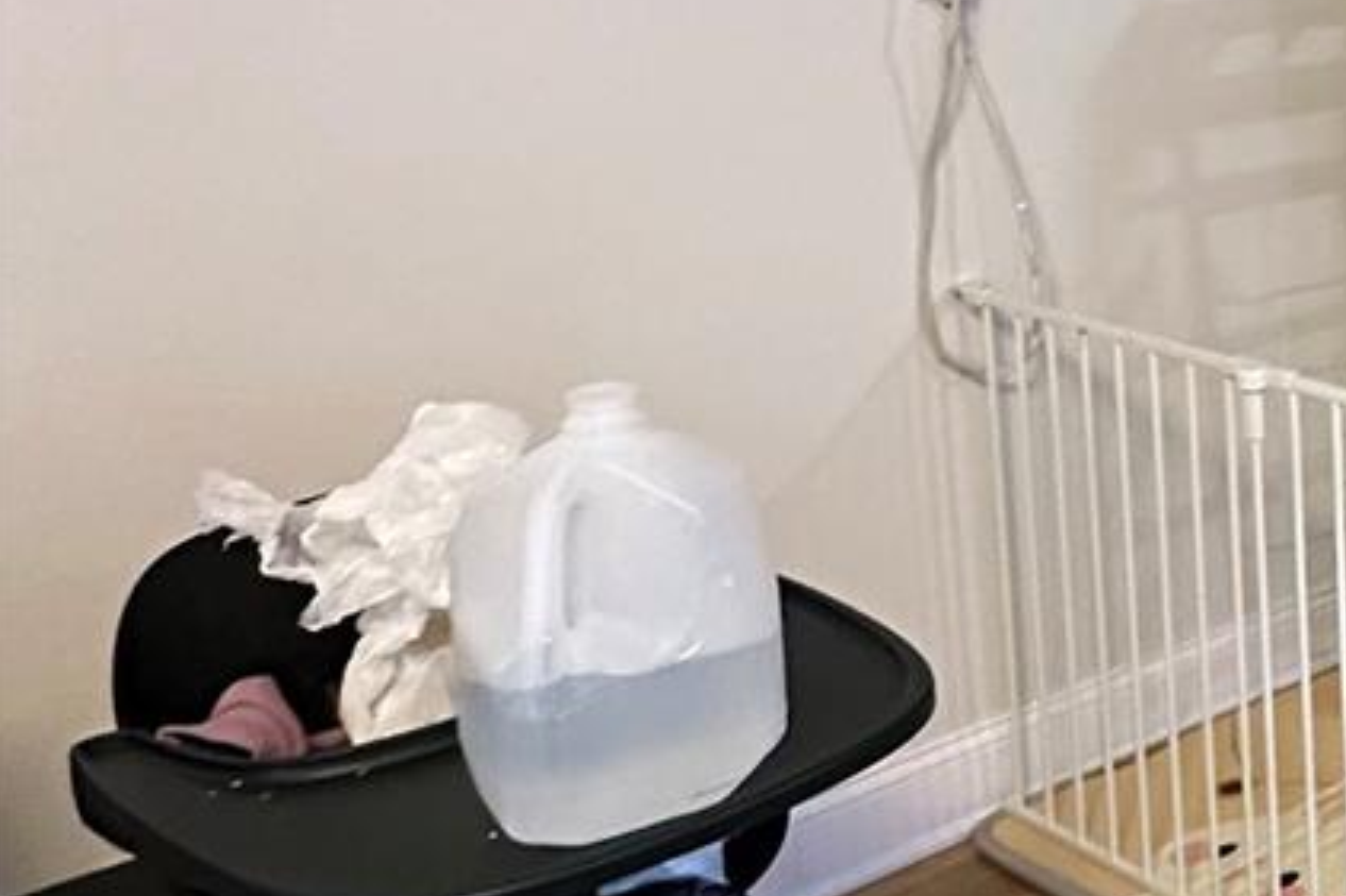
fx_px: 1981
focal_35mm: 53
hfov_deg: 29.0
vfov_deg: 25.0
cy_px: 153
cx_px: 1828
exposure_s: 1/60
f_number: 2.2
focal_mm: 2.22
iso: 500
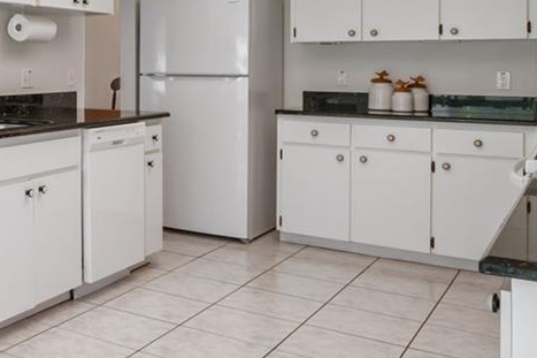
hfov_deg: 34.4
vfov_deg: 27.3
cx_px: -78
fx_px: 716
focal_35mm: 48
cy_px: 58
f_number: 9
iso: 250
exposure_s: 1/25
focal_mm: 14
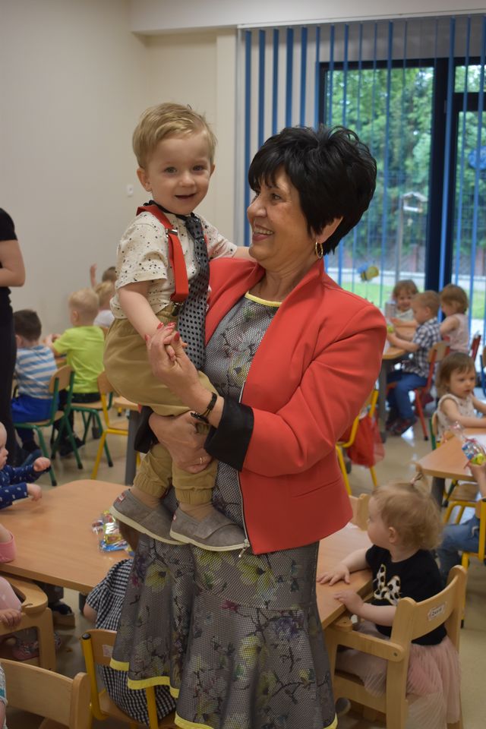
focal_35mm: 48
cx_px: 243
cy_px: 364
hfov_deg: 28.1
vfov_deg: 41.1
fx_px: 972
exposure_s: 1/125
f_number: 4.5
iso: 1000
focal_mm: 32
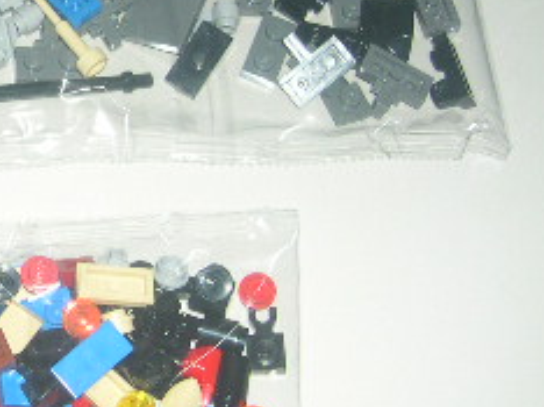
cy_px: 100
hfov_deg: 17.7
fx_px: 1633
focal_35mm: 104
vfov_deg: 14.1
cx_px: -165
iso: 100
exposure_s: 1/60
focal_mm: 8
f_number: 2.8
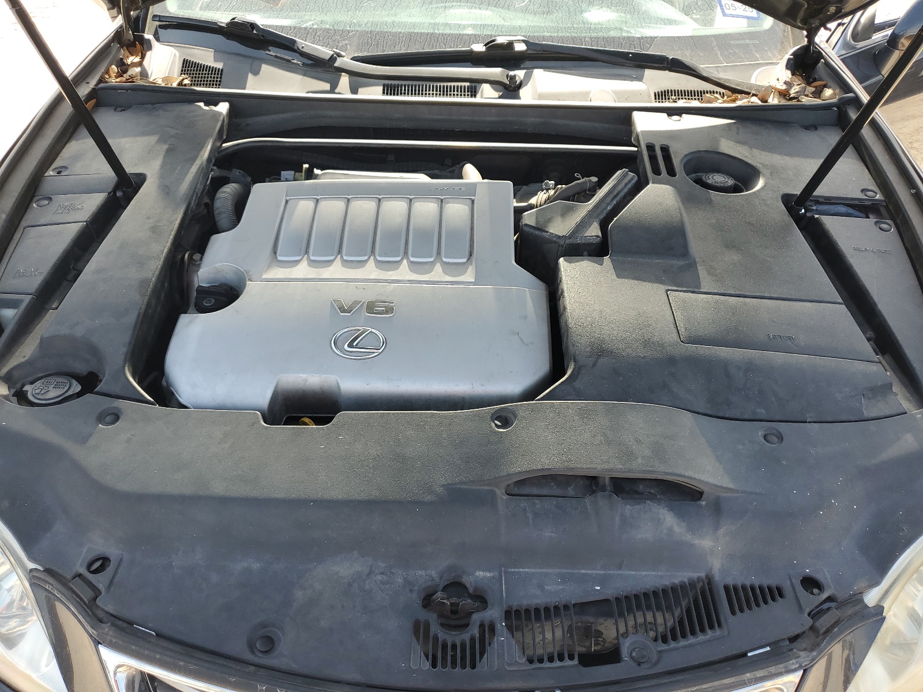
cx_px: 462
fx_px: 693
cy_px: 346
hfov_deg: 67.3
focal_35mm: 26
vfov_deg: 53.1
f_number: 1.5
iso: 50
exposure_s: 1/455
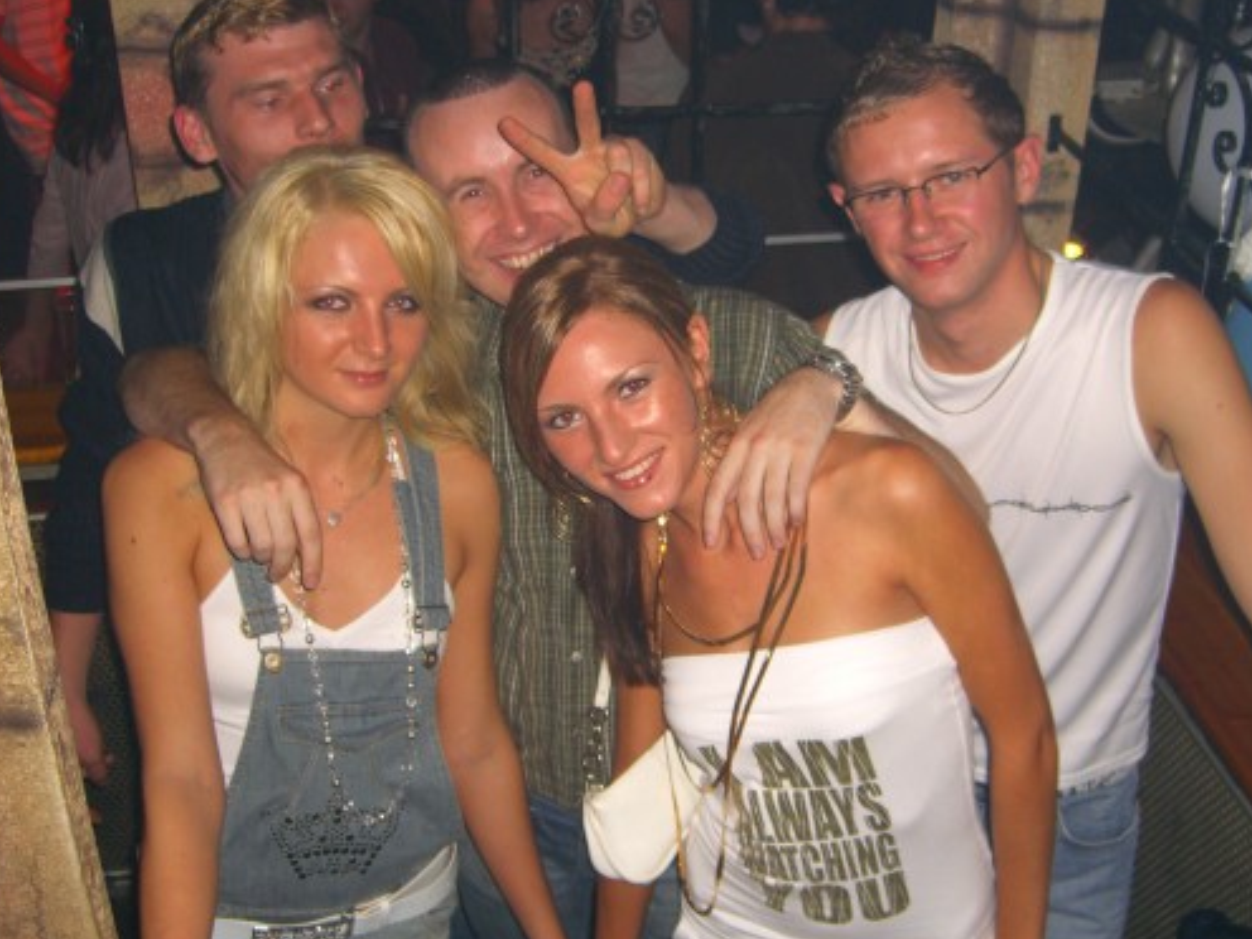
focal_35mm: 46
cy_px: 464
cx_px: 682
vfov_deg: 31.5
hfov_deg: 41.2
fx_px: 1664
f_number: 2.8
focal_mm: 7.9
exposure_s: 1/60
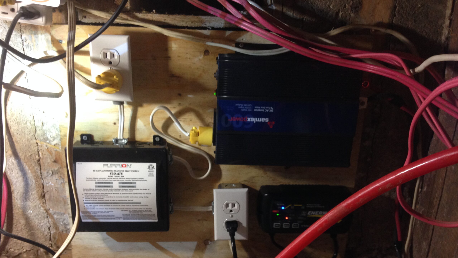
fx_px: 437
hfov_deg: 55.3
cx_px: 229
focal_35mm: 36
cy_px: 169
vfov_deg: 32.6
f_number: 2.4
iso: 160
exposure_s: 1/20
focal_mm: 4.12
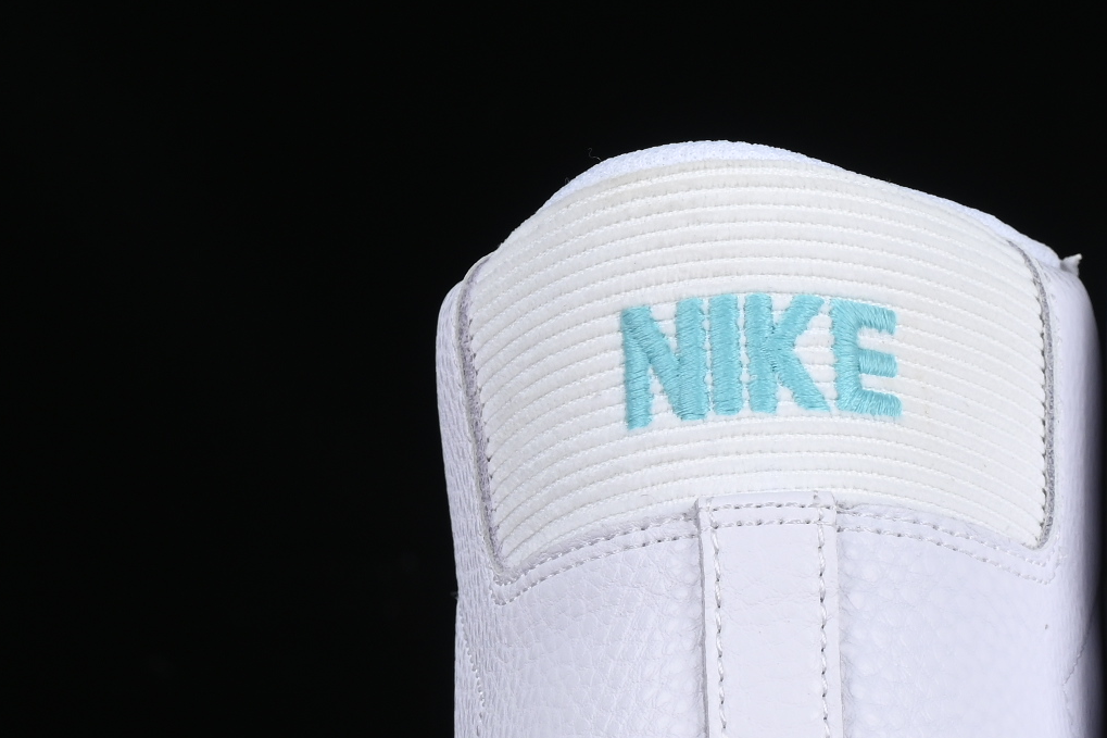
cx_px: 1114
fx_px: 6302
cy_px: 606
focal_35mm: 205
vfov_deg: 6.7
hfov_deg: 10.0
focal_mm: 50
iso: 160
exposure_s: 1/80
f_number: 9
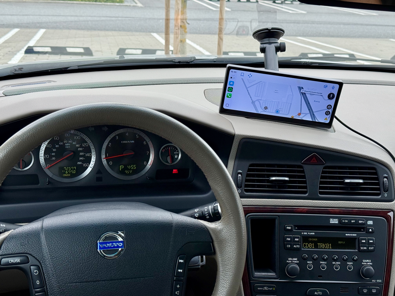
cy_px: 148
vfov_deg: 30.3
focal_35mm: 48
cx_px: 198
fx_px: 548
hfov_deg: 39.7
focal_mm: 6.76
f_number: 1.78
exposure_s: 1/496
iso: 64
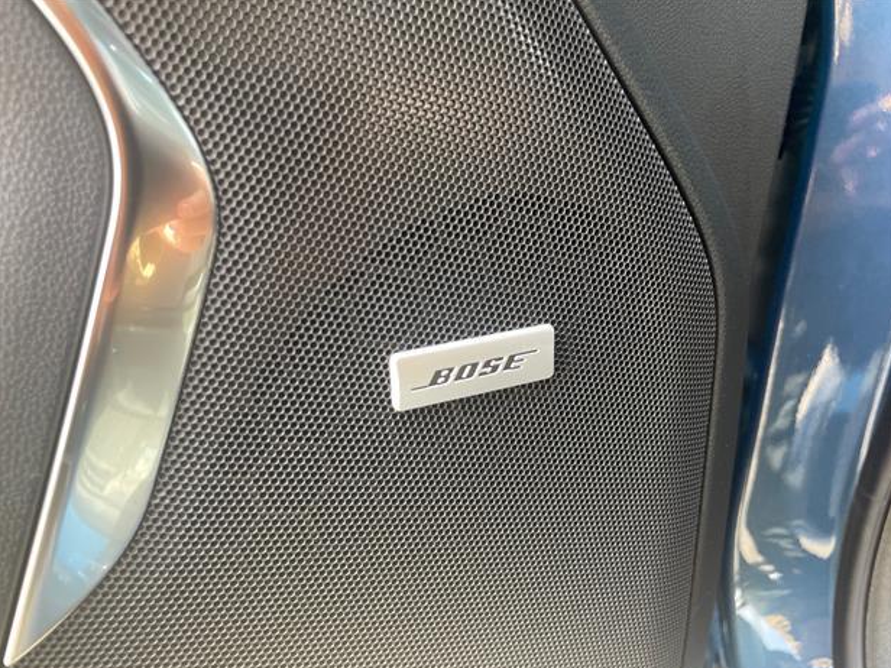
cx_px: 437
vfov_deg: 51.3
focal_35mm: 27
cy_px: 343
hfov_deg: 65.3
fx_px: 695
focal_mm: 4.2
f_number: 1.6
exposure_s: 1/60
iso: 250
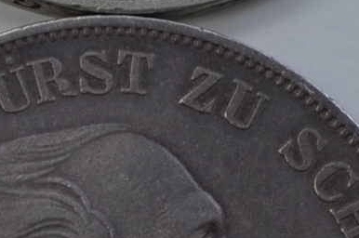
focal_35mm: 440
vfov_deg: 3.1
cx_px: -159
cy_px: 71
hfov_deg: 4.7
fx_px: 4380
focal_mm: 46
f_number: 8
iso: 250
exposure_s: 1/60
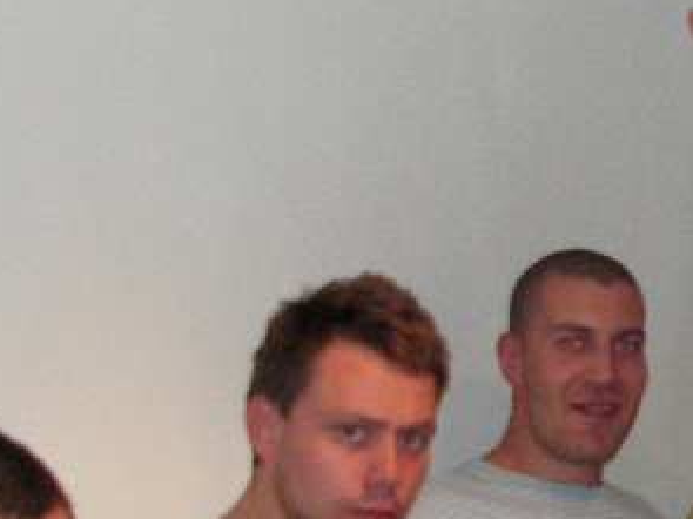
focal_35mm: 132
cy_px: 312
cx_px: 848
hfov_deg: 14.4
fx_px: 2642
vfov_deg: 11.2
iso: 200
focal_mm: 6.3
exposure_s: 1/50
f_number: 3.3
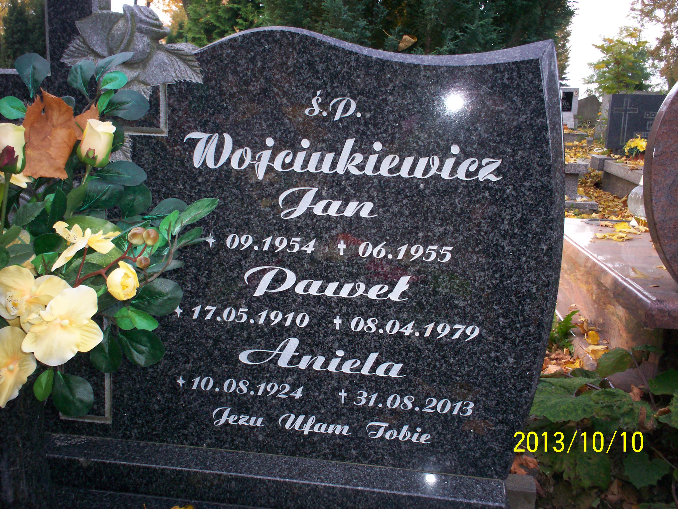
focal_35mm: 36
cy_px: 254
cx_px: 339
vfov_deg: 39.7
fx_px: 705
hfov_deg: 51.4
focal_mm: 6
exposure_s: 1/60
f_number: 4.5
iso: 140
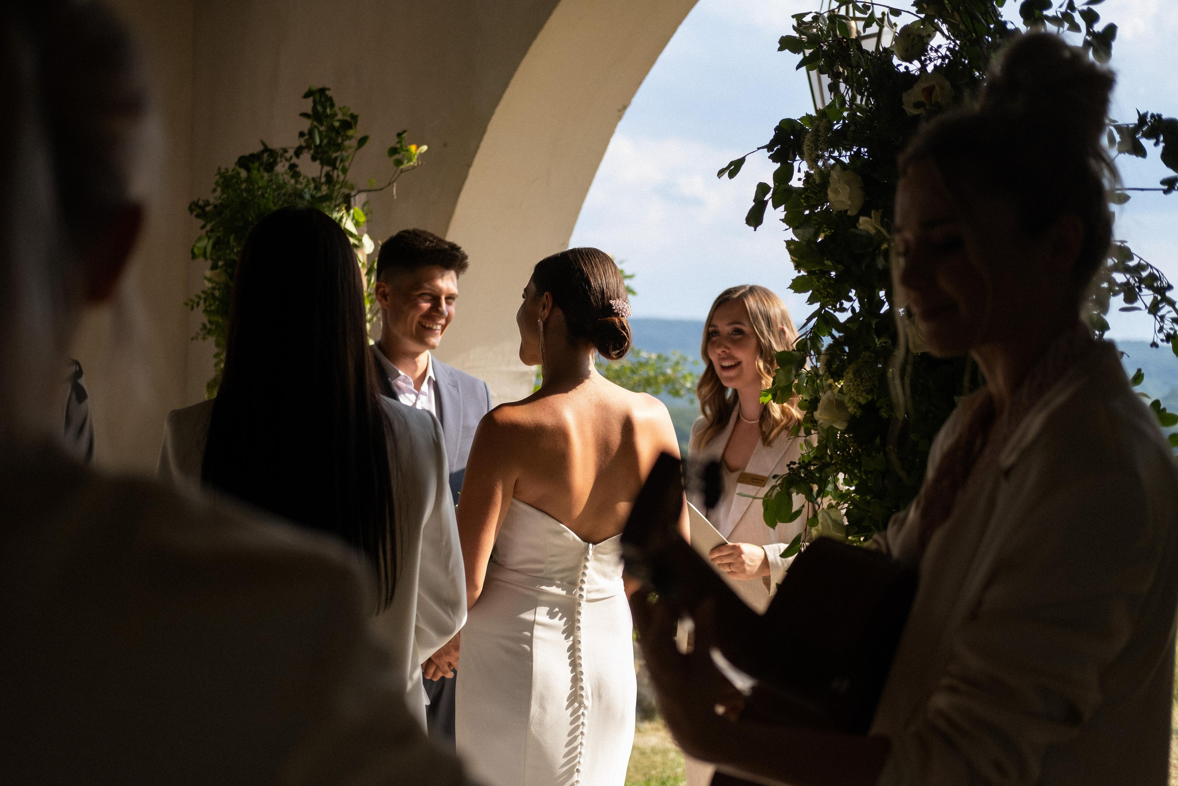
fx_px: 1734
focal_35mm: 53
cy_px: 393
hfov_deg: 37.5
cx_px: 589
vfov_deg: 25.5
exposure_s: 1/4000
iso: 400
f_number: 2
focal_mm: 35
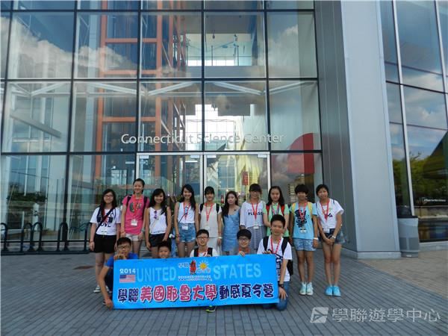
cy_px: 168
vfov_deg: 58.9
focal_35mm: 23
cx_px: 224
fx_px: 298
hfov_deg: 73.9
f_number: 3.4
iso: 160
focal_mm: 4
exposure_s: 1/800
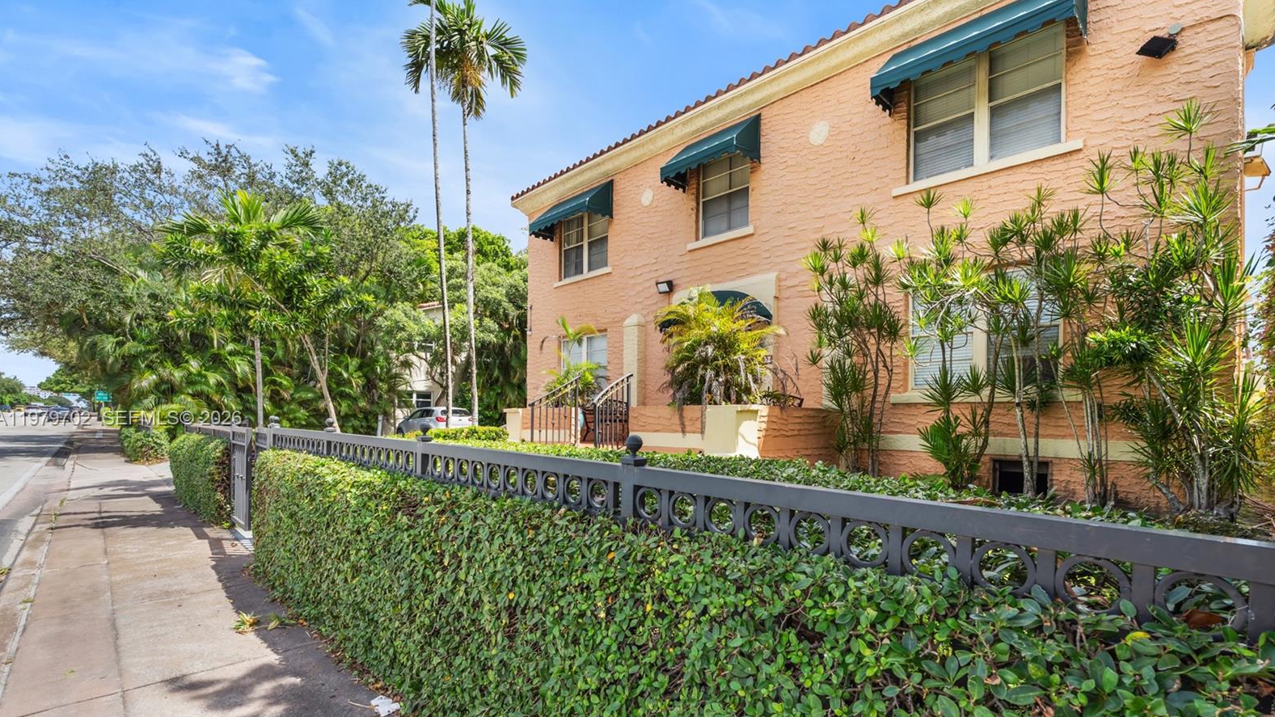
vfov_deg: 63.5
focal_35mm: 17
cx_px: 637
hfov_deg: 95.9
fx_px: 575
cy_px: 420
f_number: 9
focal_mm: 16
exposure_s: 1/125
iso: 250
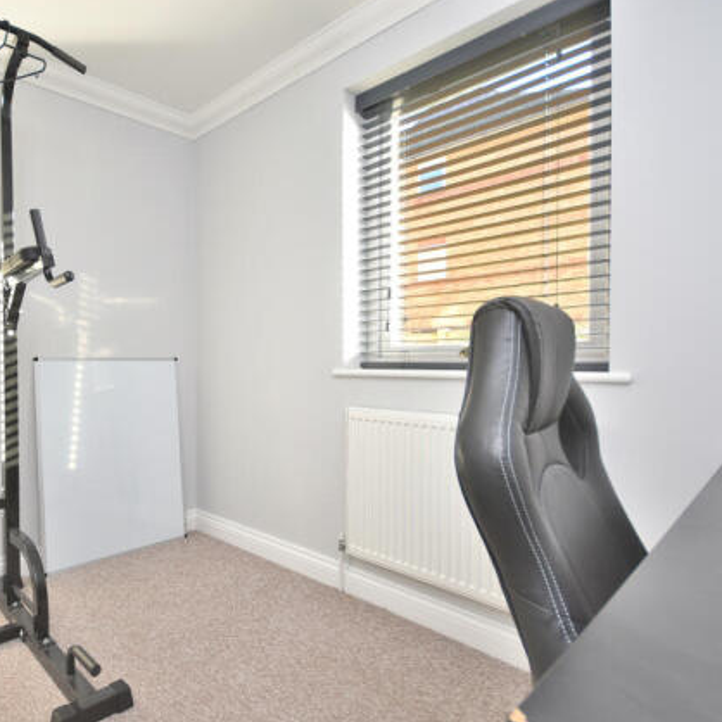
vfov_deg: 74.8
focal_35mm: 20
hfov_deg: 71.9
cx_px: 224
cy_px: 370
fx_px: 472
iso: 100
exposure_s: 1/40
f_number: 4.5
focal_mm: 10
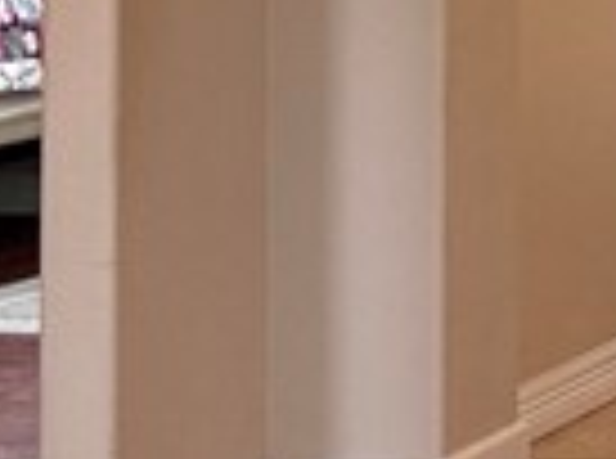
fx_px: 3195
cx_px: 1835
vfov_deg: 8.0
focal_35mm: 180
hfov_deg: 9.0
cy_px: -342
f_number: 1.78
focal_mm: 6.76
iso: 100
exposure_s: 1/134
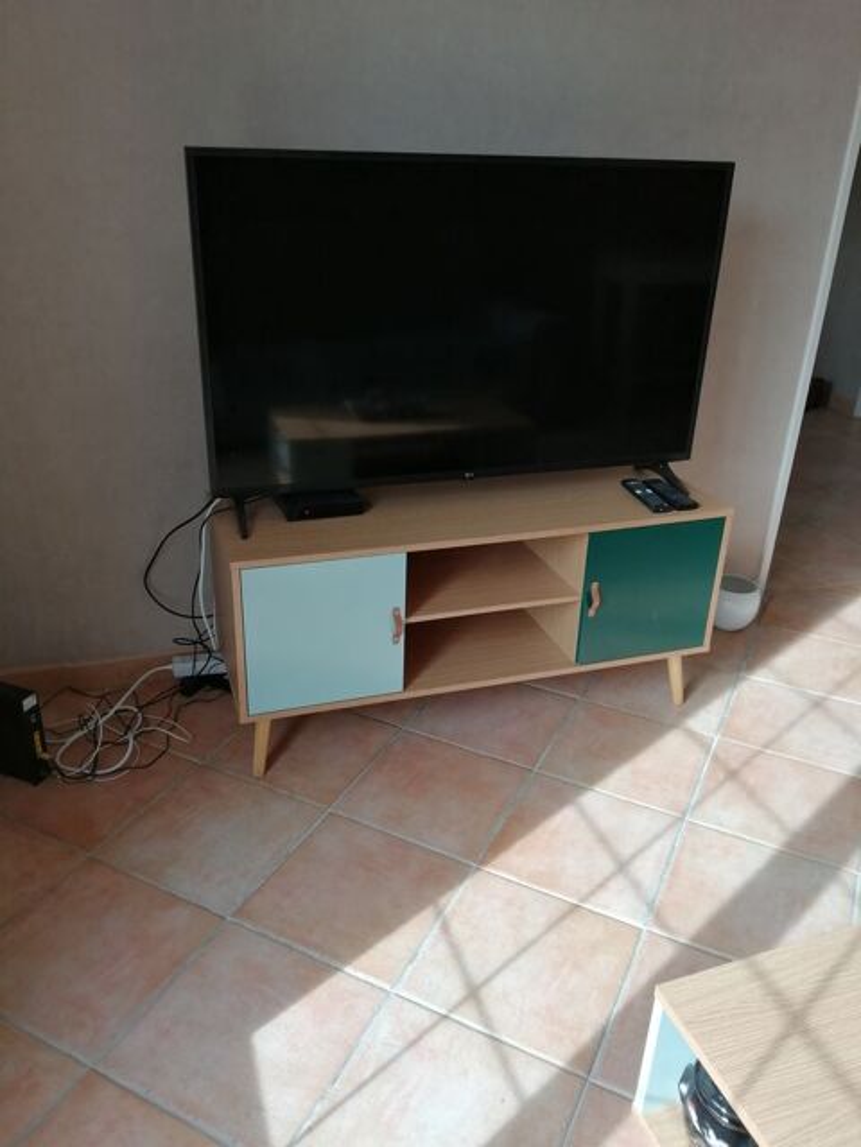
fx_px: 862
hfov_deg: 53.1
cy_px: 574
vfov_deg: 67.3
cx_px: 430
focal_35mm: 26
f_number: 1.8
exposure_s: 1/234
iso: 50
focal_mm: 3.46
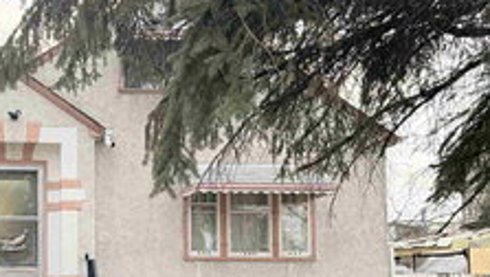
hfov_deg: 33.2
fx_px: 780
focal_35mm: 60
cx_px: 59
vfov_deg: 19.7
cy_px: 251
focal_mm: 6.76
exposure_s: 1/106
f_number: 1.78
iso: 200
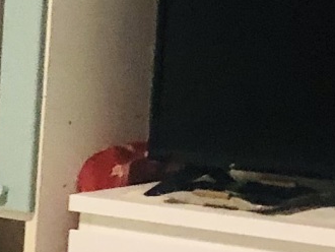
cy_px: 357
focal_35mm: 217
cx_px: -513
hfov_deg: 8.3
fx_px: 2102
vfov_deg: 6.8
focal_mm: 3.99
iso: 100
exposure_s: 1/13
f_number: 1.8
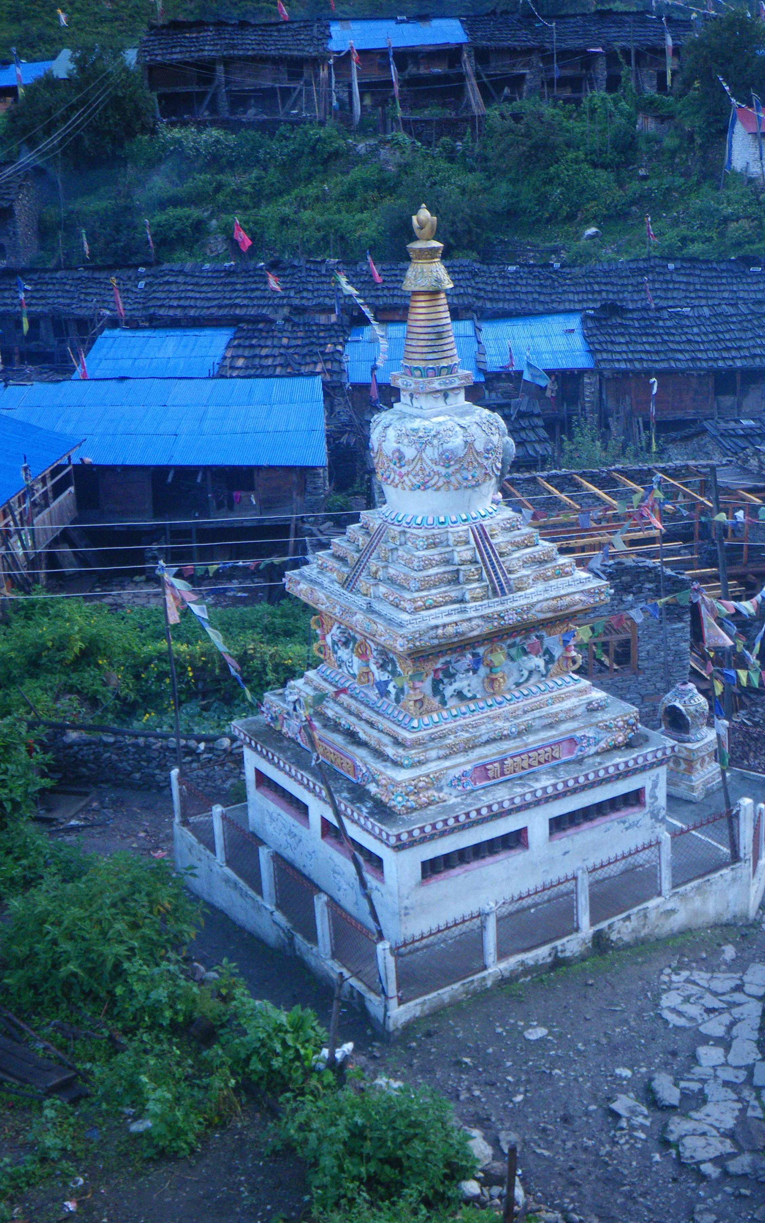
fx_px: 1501
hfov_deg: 28.5
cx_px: 453
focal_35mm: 45
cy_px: 613
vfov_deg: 44.4
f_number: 4.2
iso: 250
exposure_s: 1/60
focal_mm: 7.5
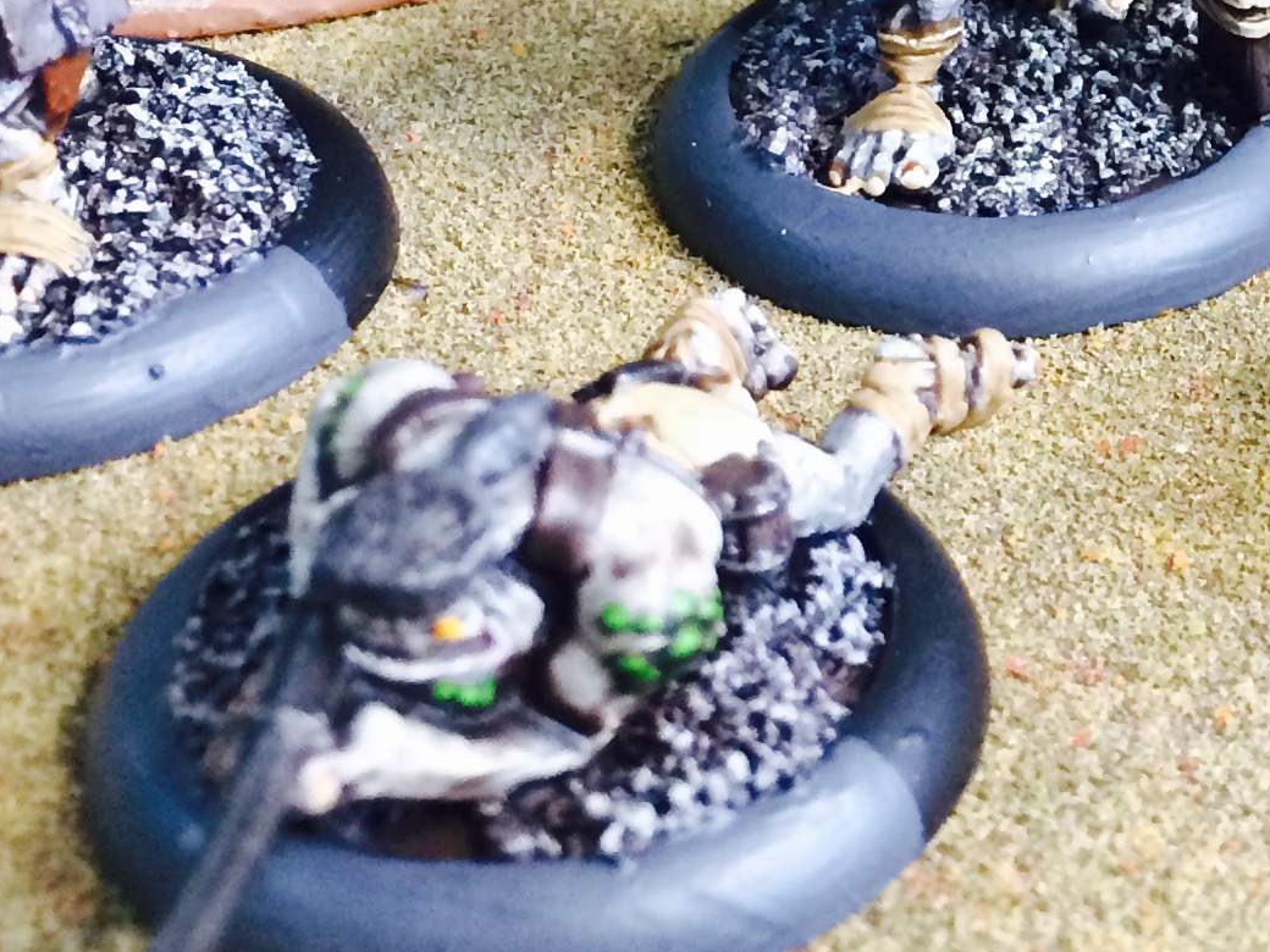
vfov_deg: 16.0
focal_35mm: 91
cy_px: 89
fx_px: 3339
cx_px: 1480
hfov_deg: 20.3
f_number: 2.2
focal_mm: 4.15
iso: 200
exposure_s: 1/30
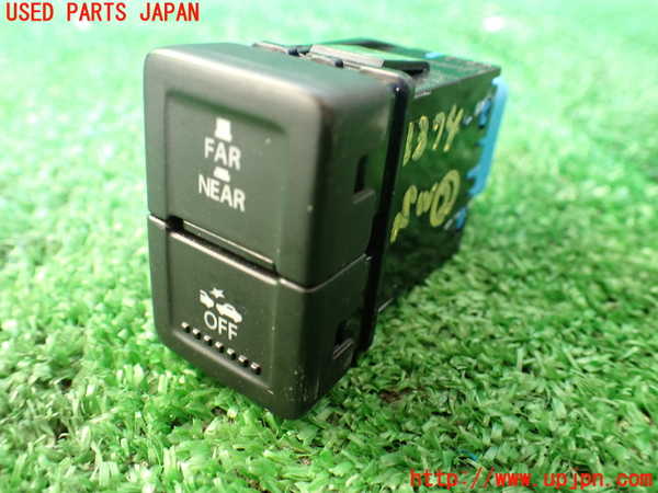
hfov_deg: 60.0
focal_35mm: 30
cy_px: 246
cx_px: 329
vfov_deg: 46.8
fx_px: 570
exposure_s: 1/60
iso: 800
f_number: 2.3
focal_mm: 5.4
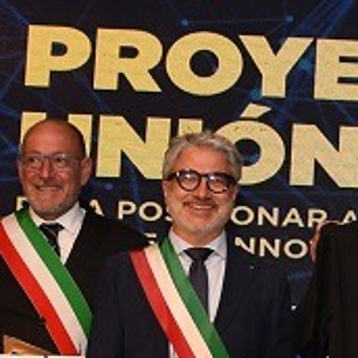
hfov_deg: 11.4
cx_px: 508
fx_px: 1732
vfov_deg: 11.6
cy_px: 431
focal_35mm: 148
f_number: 7.1
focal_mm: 20
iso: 1250
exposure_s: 1/100
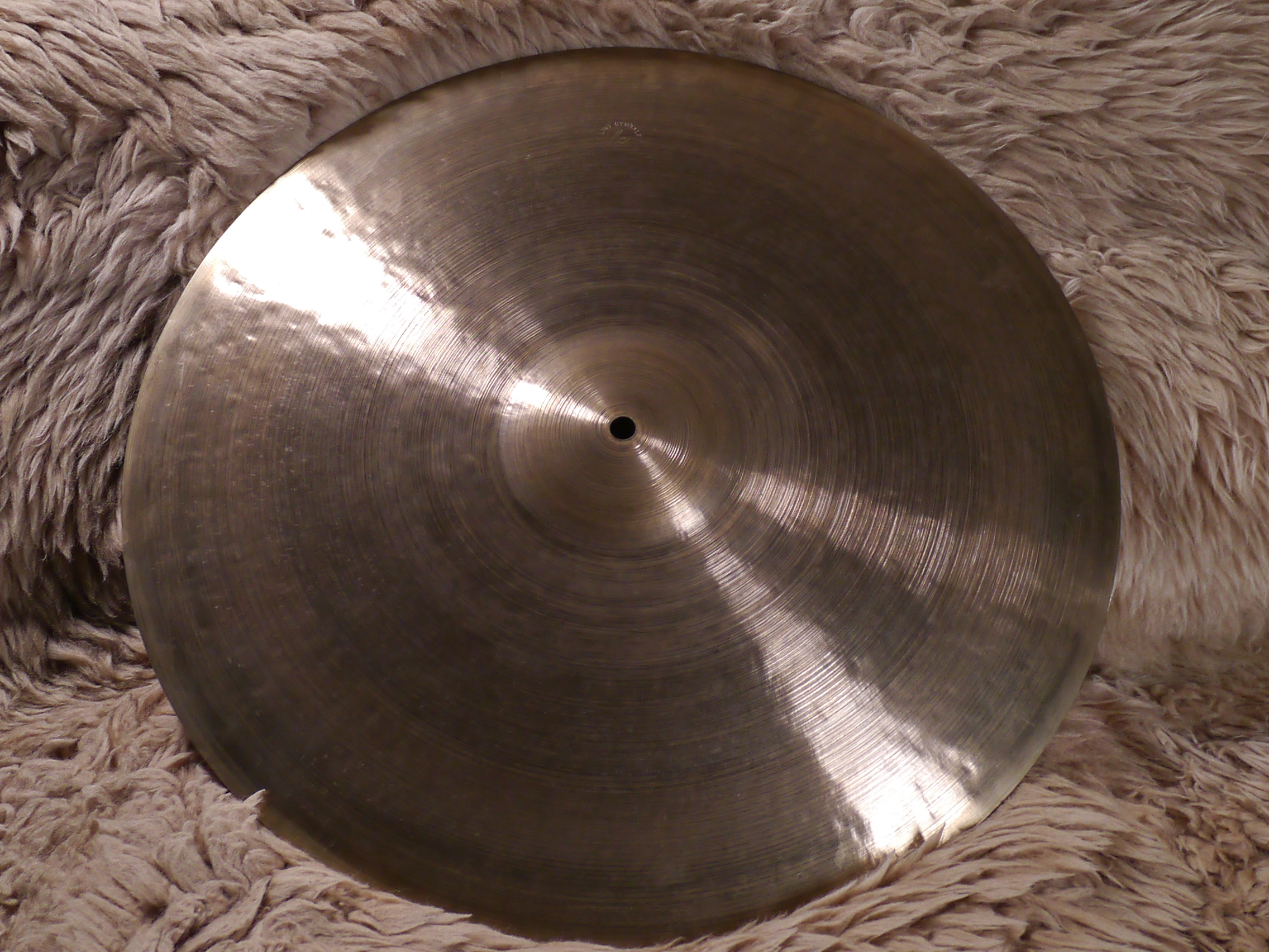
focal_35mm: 56
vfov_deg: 26.1
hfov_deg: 34.3
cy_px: 476
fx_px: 2053
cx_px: 634
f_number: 2.5
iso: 320
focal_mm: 14
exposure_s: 1/60
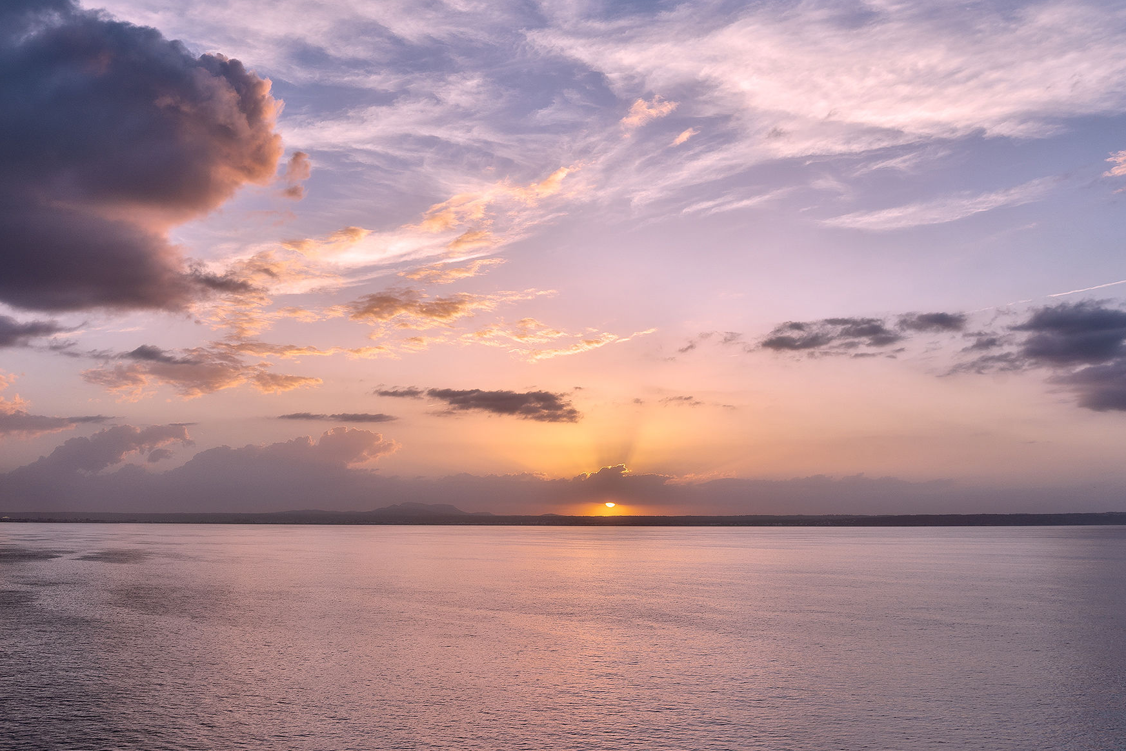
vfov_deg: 40.0
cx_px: 485
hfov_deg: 57.0
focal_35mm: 33
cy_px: 346
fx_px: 1032
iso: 100
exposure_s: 1/80
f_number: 8
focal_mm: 24
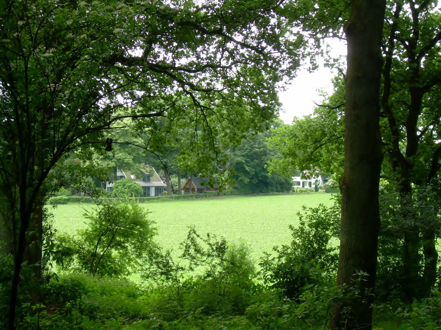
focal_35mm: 77
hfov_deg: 25.4
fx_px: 980
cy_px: 165
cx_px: 220
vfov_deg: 19.1
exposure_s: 1/77.8
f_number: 3.9
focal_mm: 13.2
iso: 50
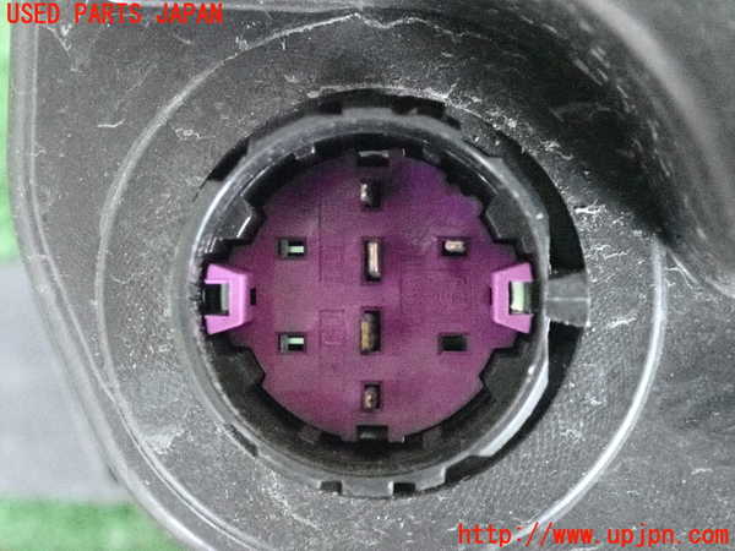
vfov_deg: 15.7
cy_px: 276
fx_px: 1996
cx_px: 368
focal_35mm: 94
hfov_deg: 20.9
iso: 12800
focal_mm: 16.79
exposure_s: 1/125
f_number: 4.7
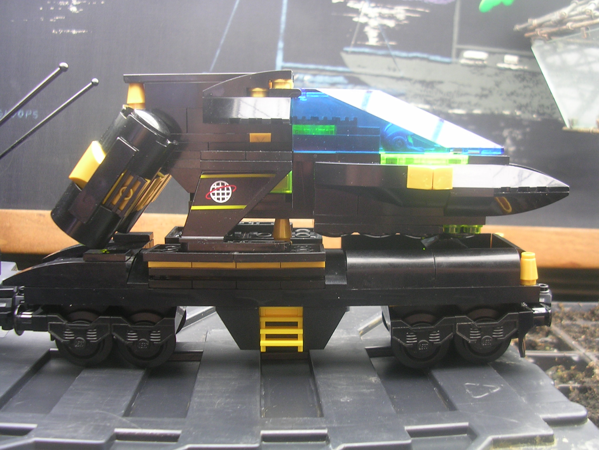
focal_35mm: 38
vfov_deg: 37.7
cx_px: 300
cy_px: 225
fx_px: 658
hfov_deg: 49.0
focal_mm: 5.8
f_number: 2.8
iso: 50
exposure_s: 1/35.4
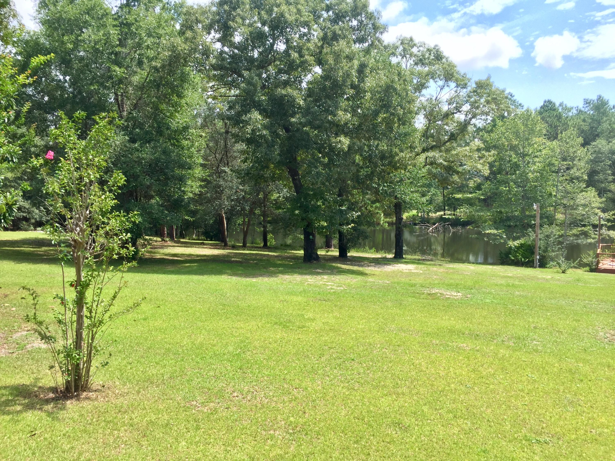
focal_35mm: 29
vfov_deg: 48.2
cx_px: 308
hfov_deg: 61.7
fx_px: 515
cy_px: 230
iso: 32
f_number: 2.2
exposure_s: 1/760
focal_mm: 4.15
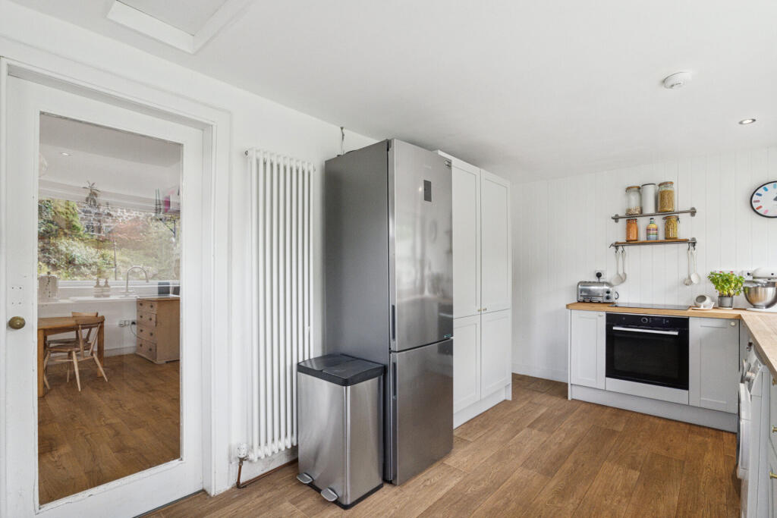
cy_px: 259
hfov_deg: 96.7
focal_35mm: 16
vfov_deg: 73.8
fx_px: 345
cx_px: 388
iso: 4000
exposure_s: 1/100
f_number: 8
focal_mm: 16
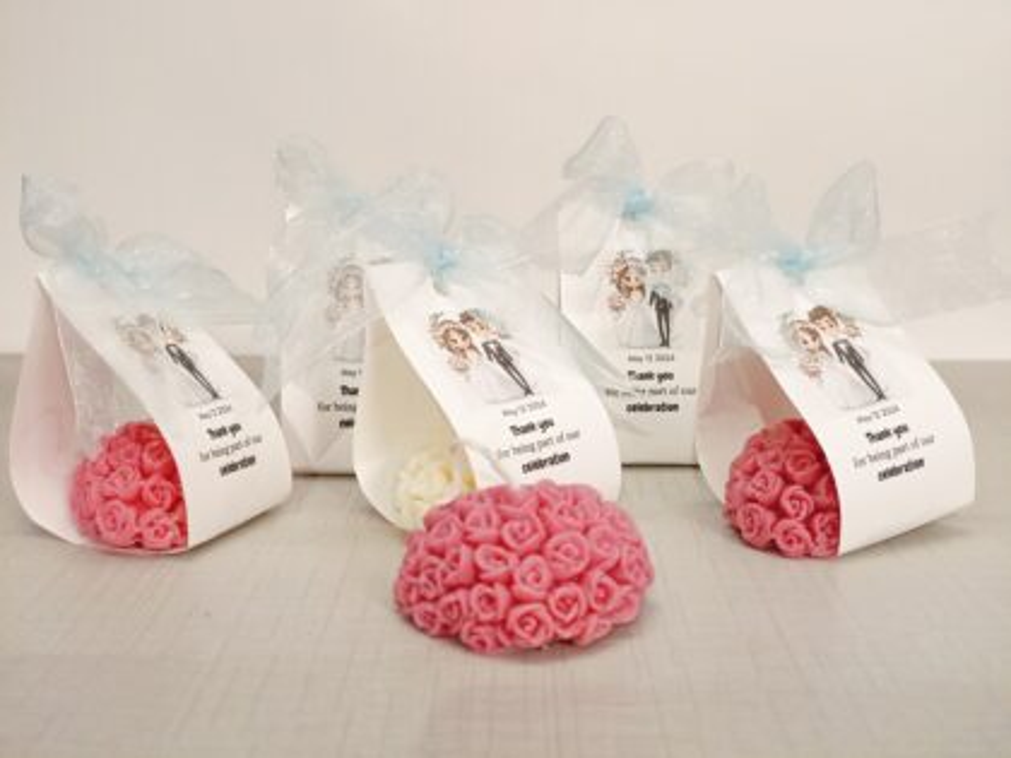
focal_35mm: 47
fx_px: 1373
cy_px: 379
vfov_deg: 30.9
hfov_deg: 40.4
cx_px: 506
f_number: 4.5
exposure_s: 1/33.3
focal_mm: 7.08
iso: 1250
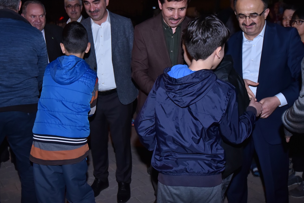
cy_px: 85
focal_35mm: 43
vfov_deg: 31.2
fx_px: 363
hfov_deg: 45.3
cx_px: 133
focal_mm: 35
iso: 1600
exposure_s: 1/100
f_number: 5.6
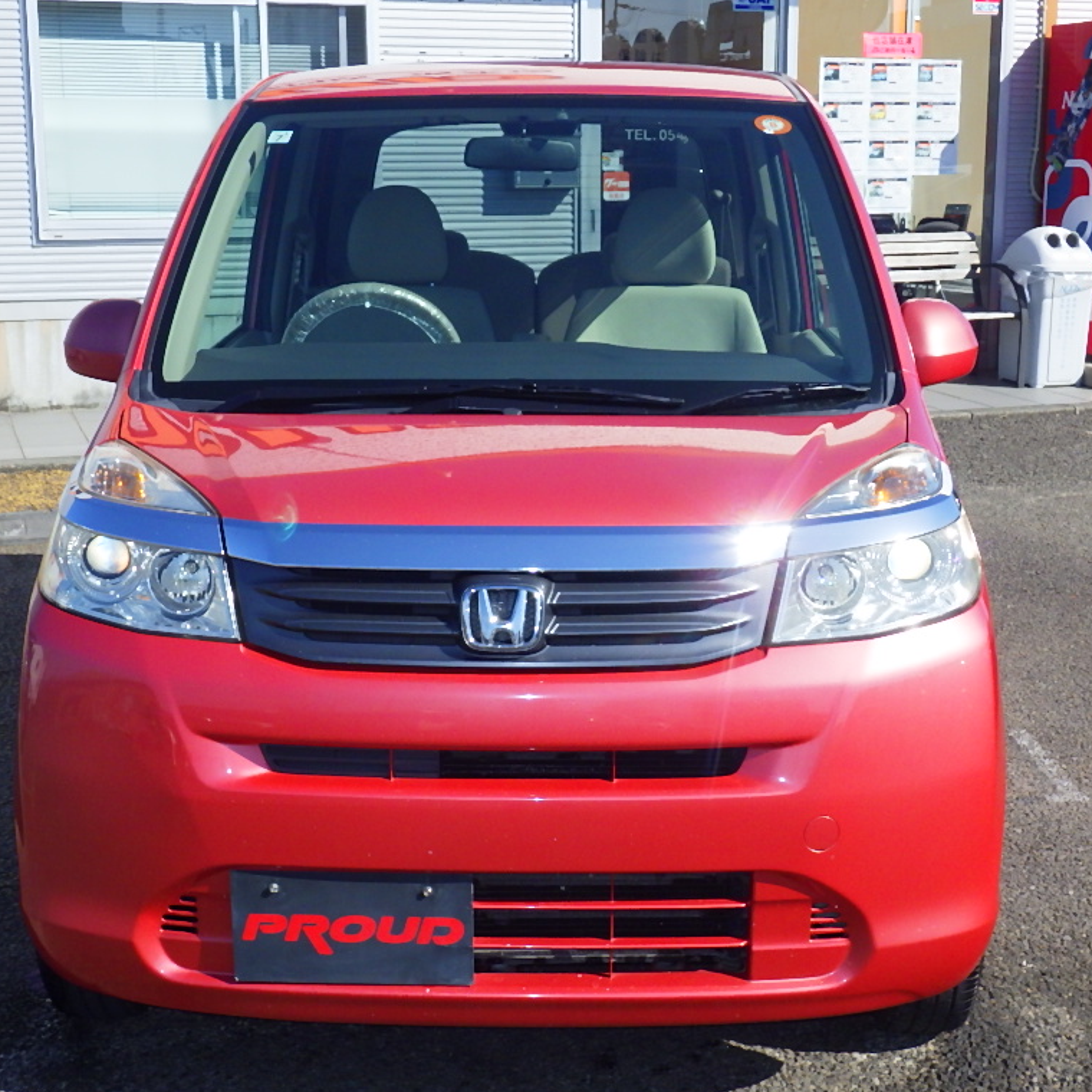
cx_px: 524
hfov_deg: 34.0
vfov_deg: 34.0
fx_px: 1785
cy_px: 546
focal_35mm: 50
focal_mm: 7.5
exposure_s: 1/1000
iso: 250
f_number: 5
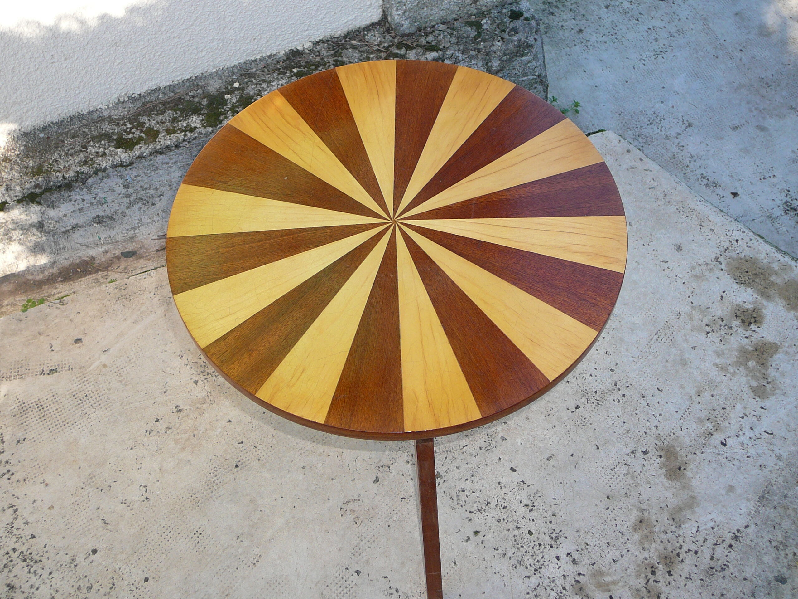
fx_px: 991
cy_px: 300
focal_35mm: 43
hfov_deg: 43.9
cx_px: 399
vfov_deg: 33.6
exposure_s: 1/160
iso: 80
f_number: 3.2
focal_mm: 6.4
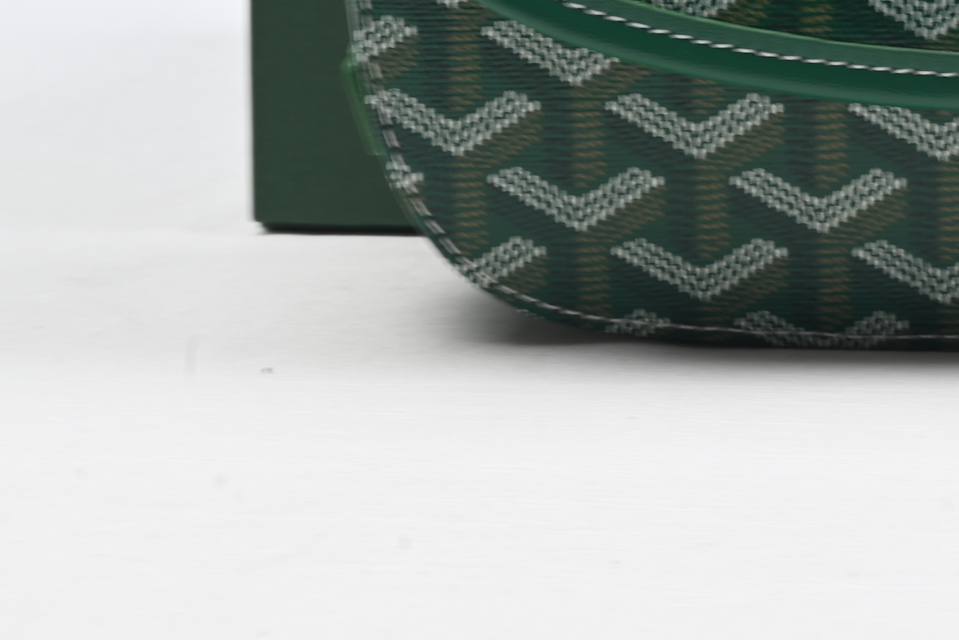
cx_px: 1152
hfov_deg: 16.5
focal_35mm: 119
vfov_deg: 11.2
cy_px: -266
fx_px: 3171
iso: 100
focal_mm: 40
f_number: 16
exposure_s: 1/2
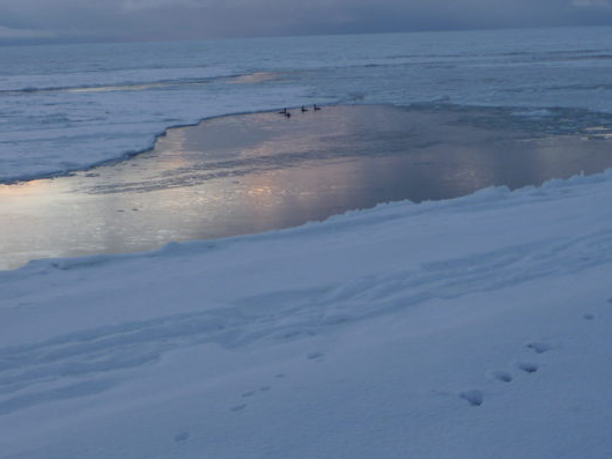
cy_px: 113
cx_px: 187
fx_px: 1220
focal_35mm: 69
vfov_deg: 21.1
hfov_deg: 27.9
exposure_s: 1/60
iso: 80
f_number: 4.3
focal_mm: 7.8
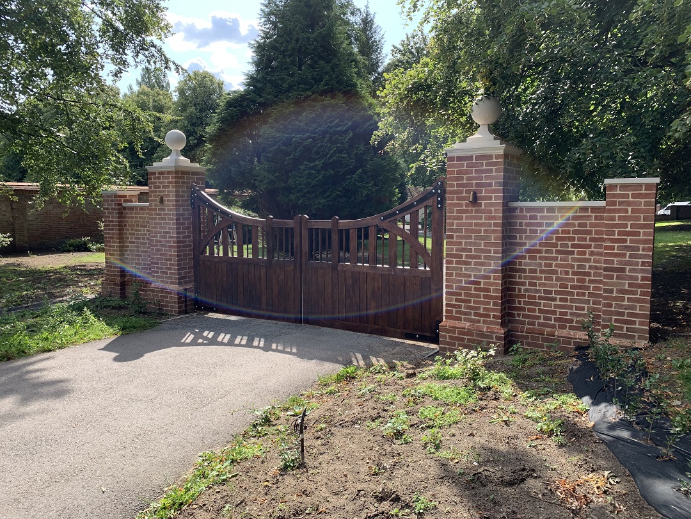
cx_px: 346
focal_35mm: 26
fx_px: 519
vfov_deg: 53.1
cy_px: 260
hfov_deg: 67.3
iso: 25
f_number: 1.8
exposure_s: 1/706
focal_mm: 4.25
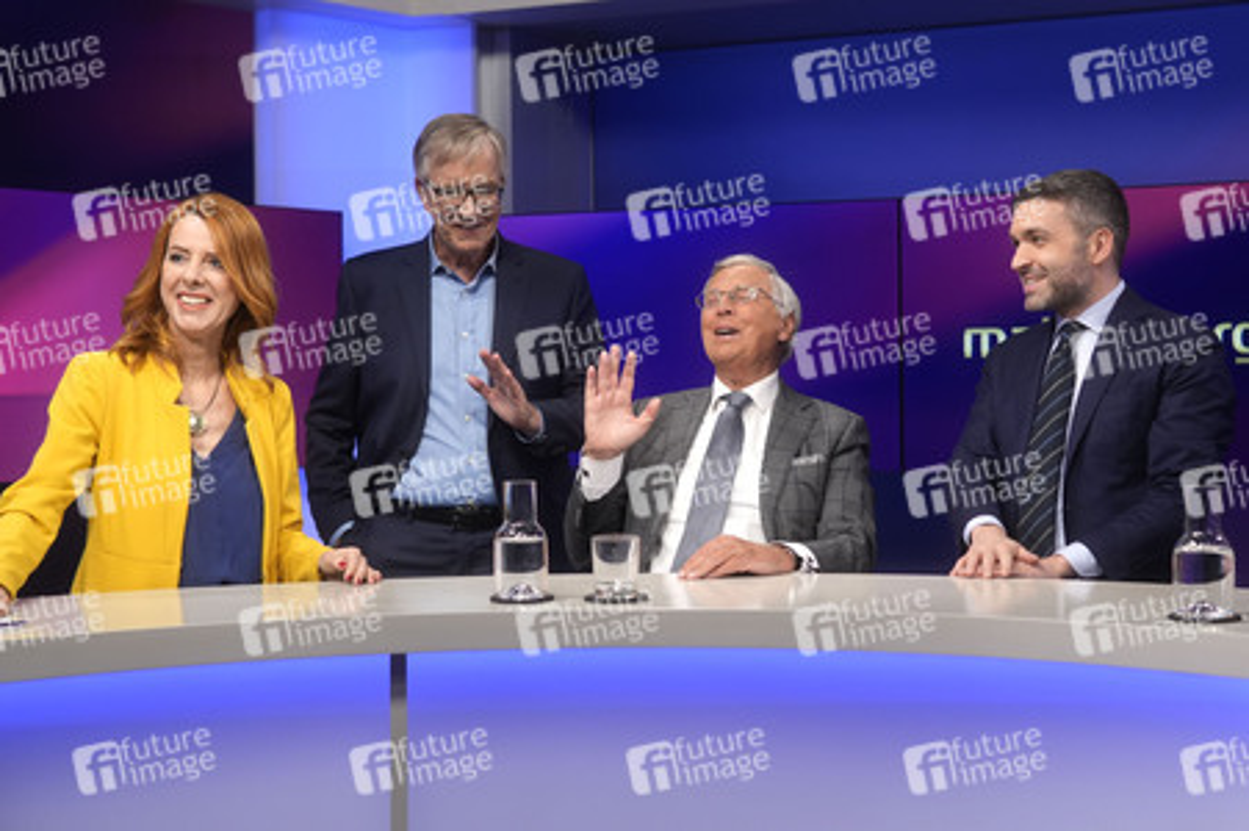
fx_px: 1560
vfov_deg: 29.8
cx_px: 624
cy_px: 416
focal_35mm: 45
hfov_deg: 43.6
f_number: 2.2
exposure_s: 1/250
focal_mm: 30
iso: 640
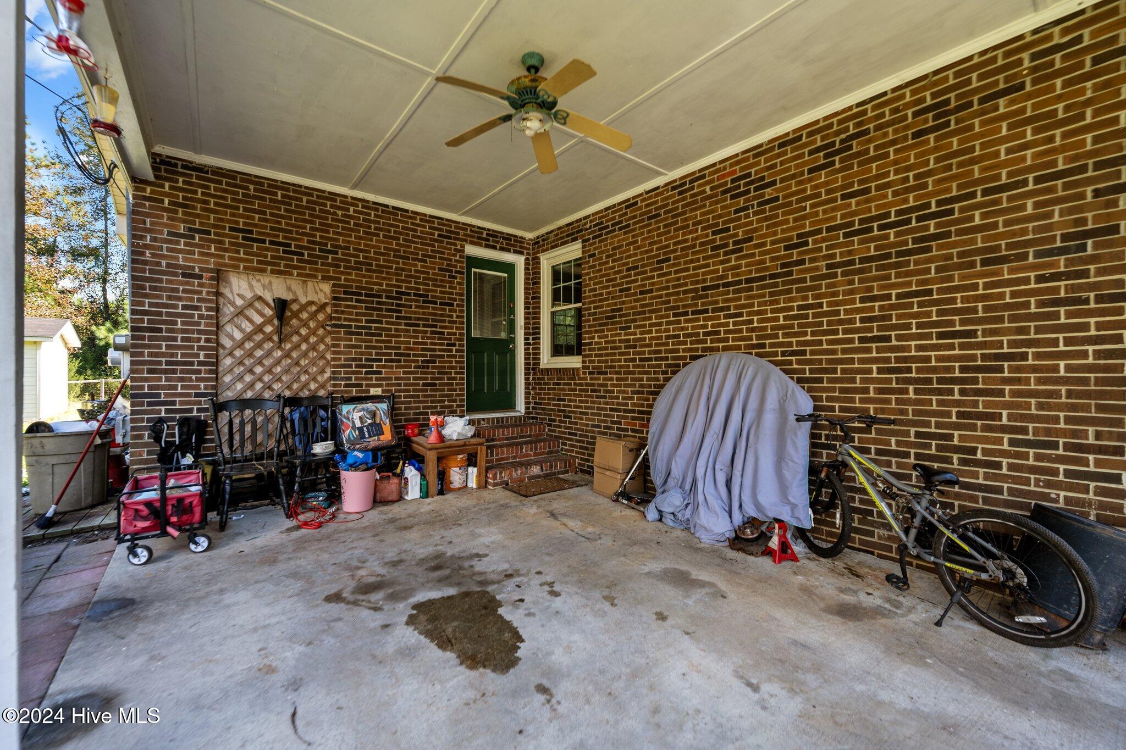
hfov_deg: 104.3
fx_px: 438
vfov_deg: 81.2
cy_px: 375
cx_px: 563
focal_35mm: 14
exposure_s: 1/25
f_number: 7.1
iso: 80
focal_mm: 14
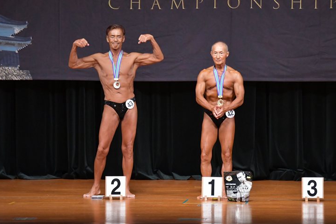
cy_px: 119
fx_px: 2267
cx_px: 162
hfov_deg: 8.5
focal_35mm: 243
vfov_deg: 5.6
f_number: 5.6
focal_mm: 150
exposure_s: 1/400
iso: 5000
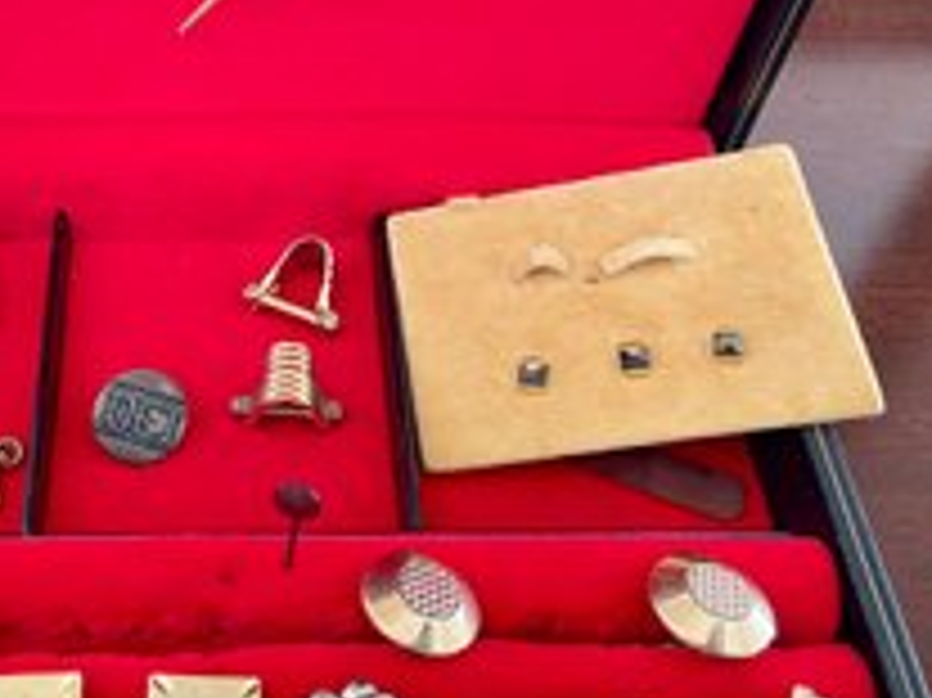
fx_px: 1157
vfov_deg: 33.5
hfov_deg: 42.4
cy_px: 317
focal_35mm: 43
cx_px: 218
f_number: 1.6
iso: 200
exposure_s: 1/60
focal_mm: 4.2
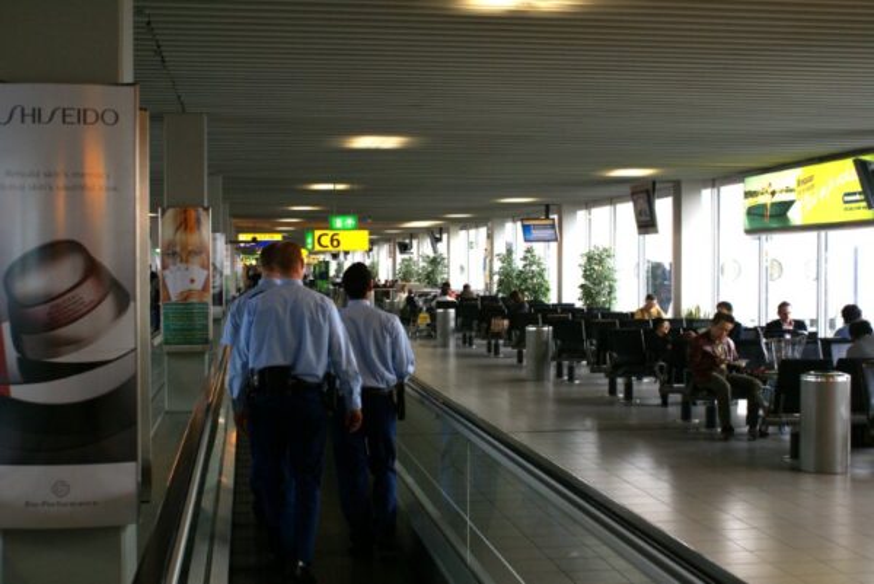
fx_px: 1275
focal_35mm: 52
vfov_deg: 25.8
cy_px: 292
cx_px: 437
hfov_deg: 37.8
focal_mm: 35
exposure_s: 1/60
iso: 125
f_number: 5.6
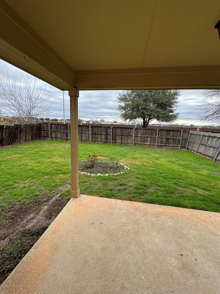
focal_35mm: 15
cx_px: 106
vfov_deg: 98.2
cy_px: 149
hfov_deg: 81.7
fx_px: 127
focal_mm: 2.22
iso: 40
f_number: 2.2
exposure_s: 1/552
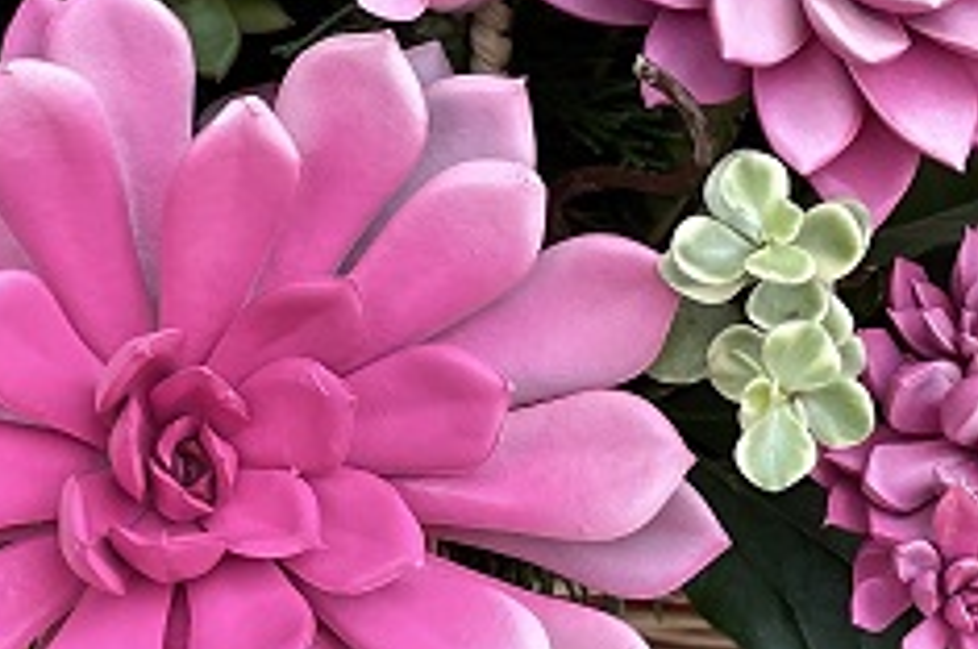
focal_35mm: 226
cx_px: 204
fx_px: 6131
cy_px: -106
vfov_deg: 6.0
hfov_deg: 9.1
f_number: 2
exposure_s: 1/192
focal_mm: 6
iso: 25
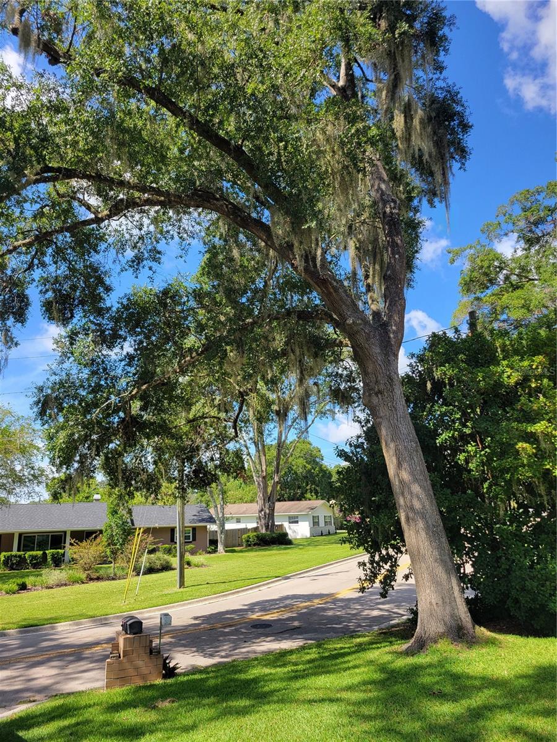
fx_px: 558
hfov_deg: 53.1
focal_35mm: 26
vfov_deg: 67.3
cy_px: 371
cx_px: 278
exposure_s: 1/900
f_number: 1.8
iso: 40
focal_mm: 5.4
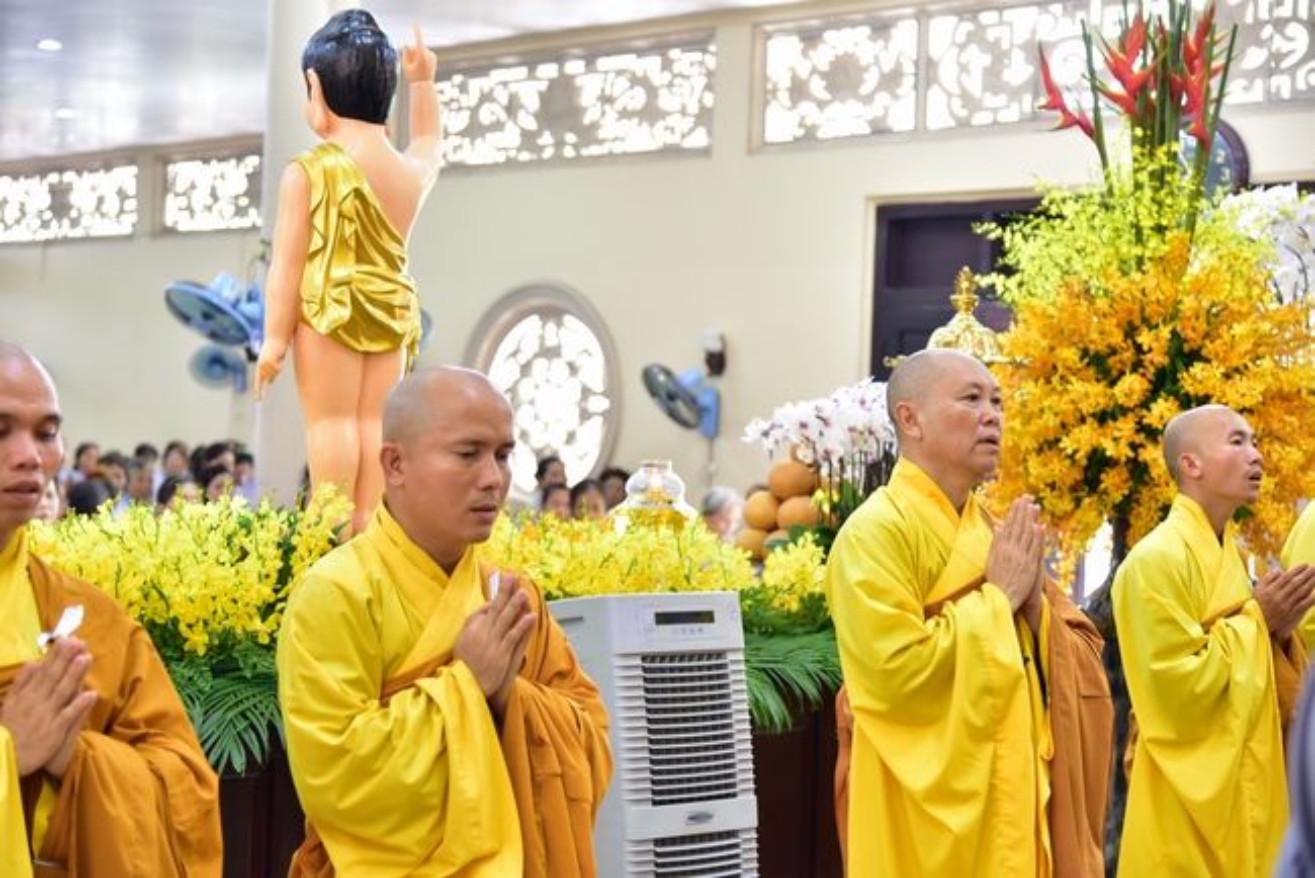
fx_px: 2412
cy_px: 439
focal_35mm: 66
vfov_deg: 20.6
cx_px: 658
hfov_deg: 30.5
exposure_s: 1/15
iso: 640
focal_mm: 66
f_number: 4
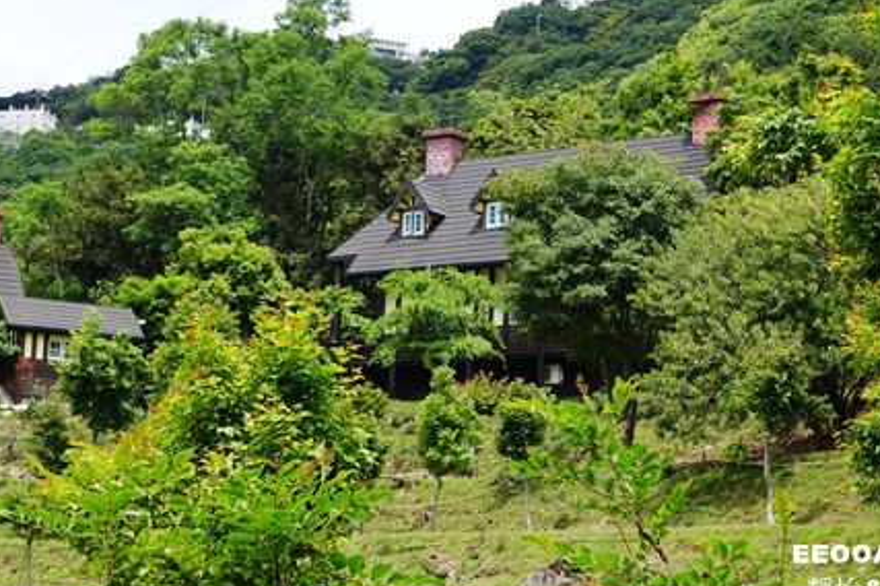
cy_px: 298
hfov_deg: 21.2
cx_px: 324
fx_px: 2345
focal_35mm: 96
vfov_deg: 14.2
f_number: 5.6
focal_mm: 23.14
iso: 125
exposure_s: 1/320
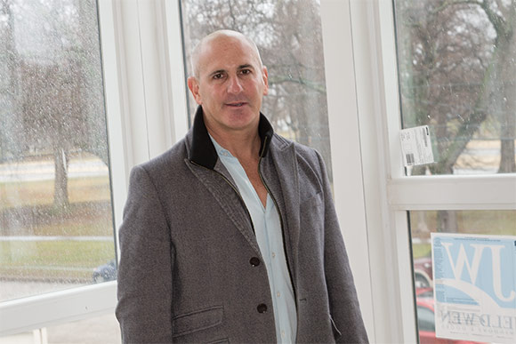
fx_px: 717
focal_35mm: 50
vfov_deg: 27.0
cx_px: 258
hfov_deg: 39.6
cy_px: 172
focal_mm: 50
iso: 200
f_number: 8
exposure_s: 1/30
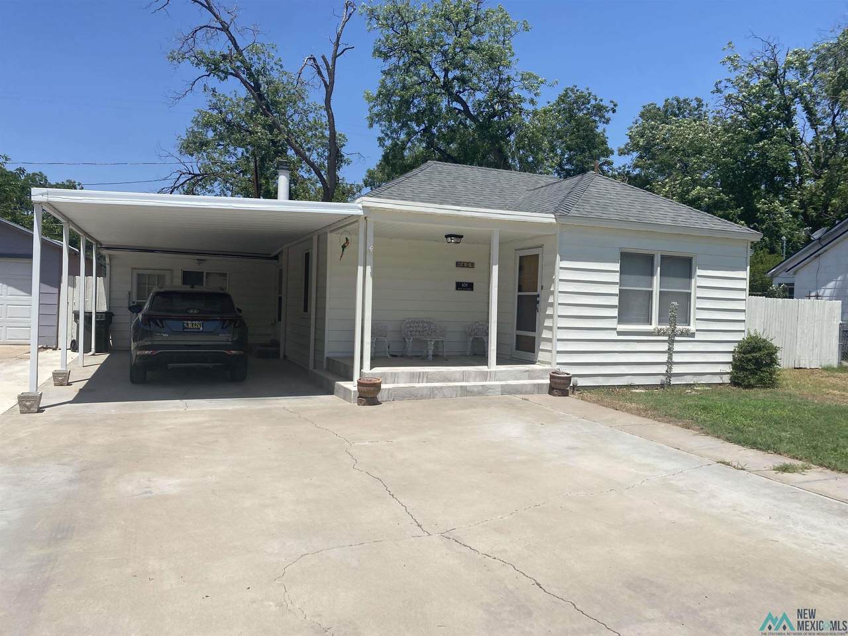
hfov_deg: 67.3
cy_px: 318
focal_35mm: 26
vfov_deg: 53.1
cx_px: 424
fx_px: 637
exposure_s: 1/4274
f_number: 1.8
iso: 32
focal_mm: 4.25
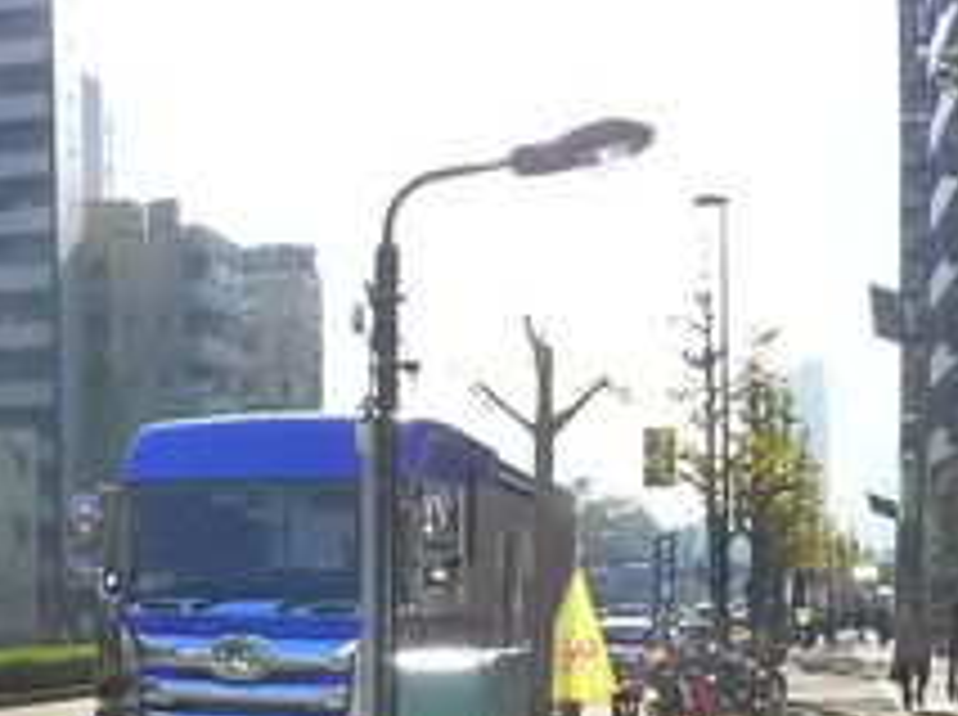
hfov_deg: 21.4
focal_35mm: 79
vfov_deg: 18.2
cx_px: -409
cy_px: 705
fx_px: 2183
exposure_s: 1/640
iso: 400
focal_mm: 5.1
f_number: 4
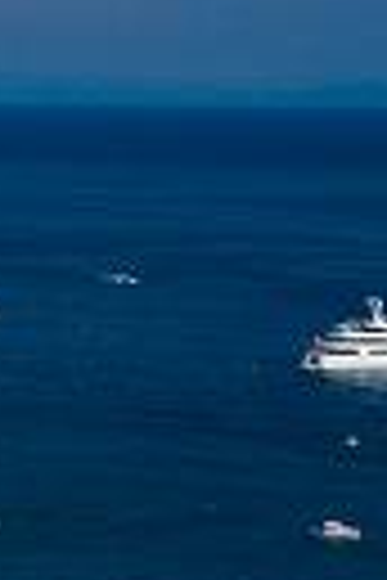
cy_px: 555
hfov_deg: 4.9
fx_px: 4355
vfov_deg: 7.6
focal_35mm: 270
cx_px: -684
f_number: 8
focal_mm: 29
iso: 200
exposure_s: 1/180
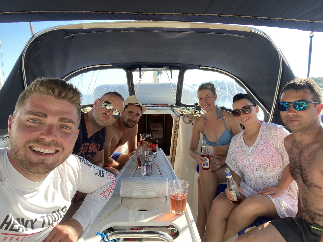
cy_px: 121
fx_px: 215
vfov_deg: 58.9
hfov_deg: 73.9
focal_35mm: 23
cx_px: 162
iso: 25
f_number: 2.2
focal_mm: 2.71
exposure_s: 1/122
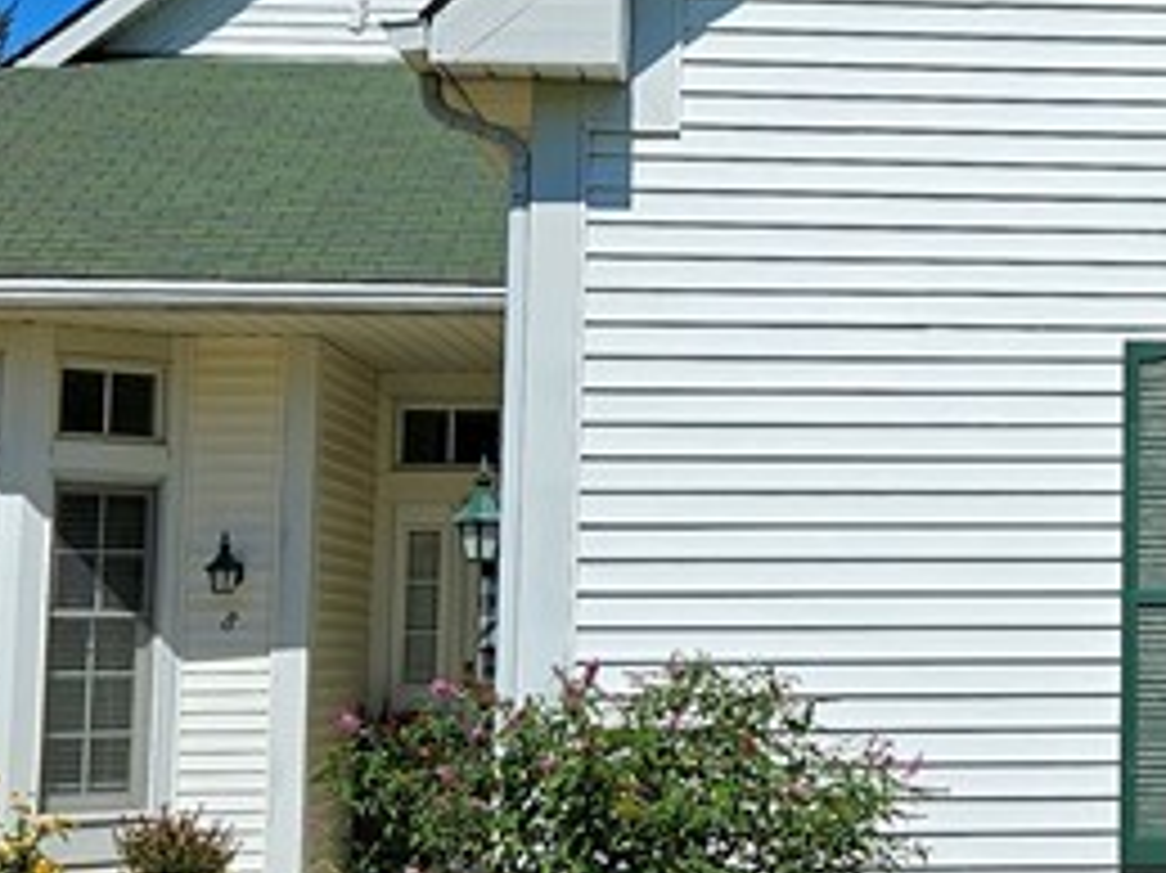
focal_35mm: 91
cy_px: 288
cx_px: 1261
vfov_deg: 16.2
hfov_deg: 20.6
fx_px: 3064
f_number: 1.8
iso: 25
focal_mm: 5.4
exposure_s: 1/5000
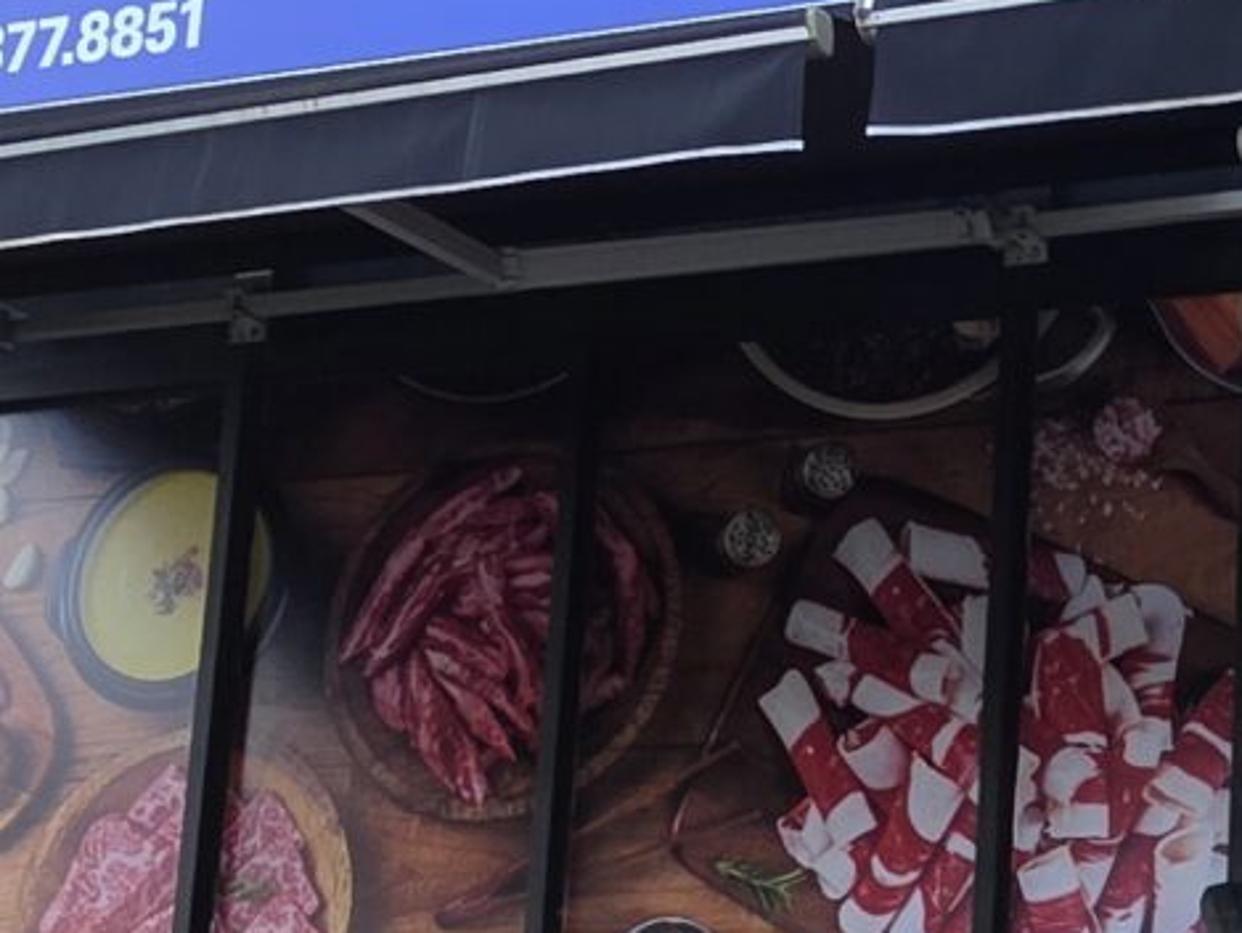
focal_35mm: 71
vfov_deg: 19.9
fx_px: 2548
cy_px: 999
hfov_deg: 25.0
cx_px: 1441
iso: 40
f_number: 1.9
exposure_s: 1/364
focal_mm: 2.2
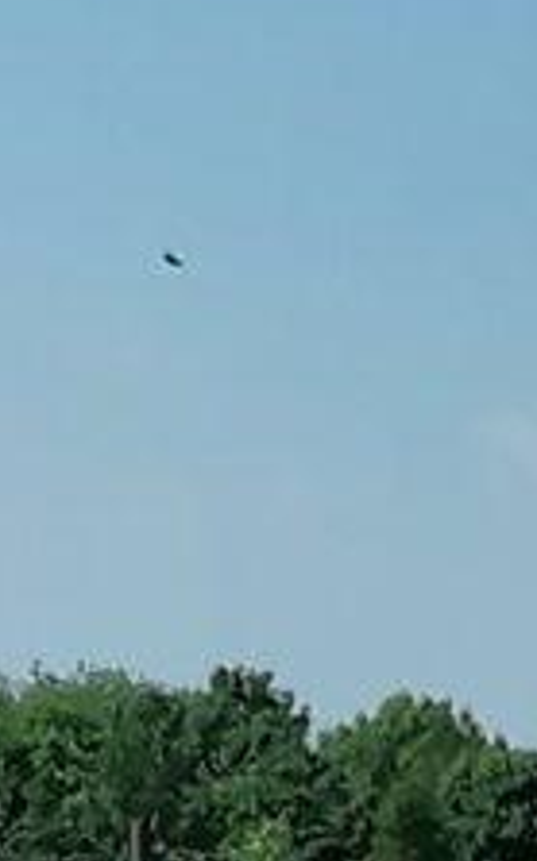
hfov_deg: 3.5
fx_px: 8399
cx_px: 1932
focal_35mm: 358
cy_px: 741
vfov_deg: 5.9
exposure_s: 1/1786
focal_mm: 4.75
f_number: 1.8
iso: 50
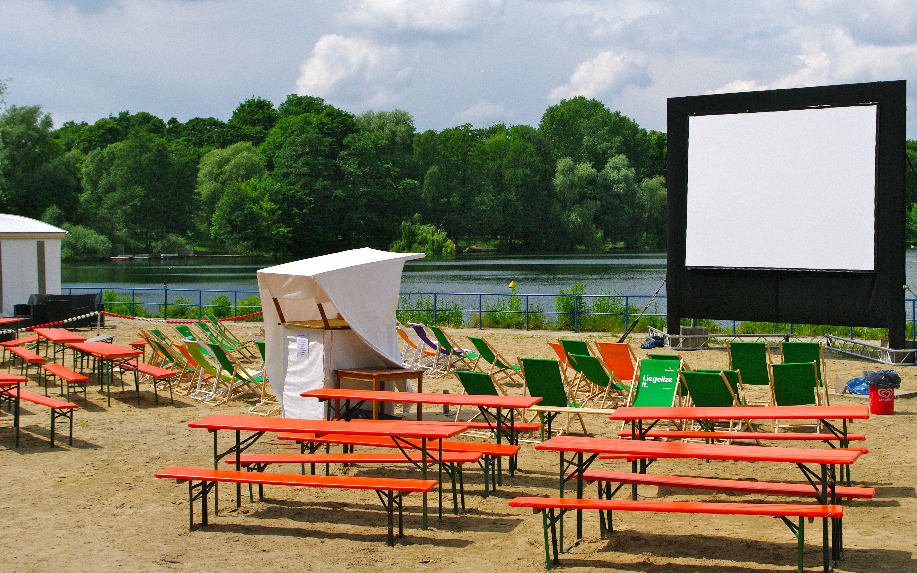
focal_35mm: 50
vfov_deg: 25.7
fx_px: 1255
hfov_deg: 40.1
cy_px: 244
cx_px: 511
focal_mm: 28.13
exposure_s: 1/2000
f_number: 11
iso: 800
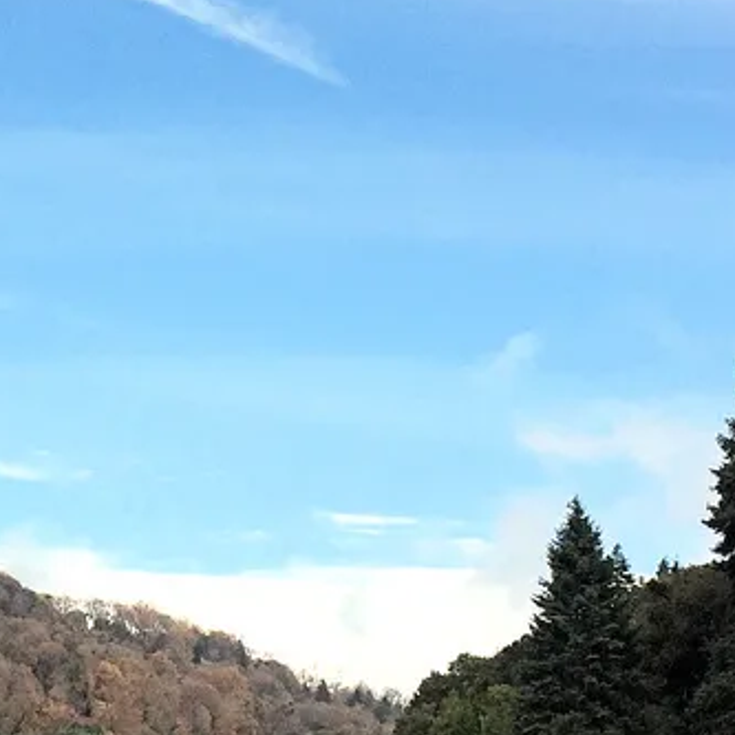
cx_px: 9
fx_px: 2666
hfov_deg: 15.4
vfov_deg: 15.7
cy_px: 280
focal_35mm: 111
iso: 32
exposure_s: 1/920
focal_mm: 4.15
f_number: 2.2
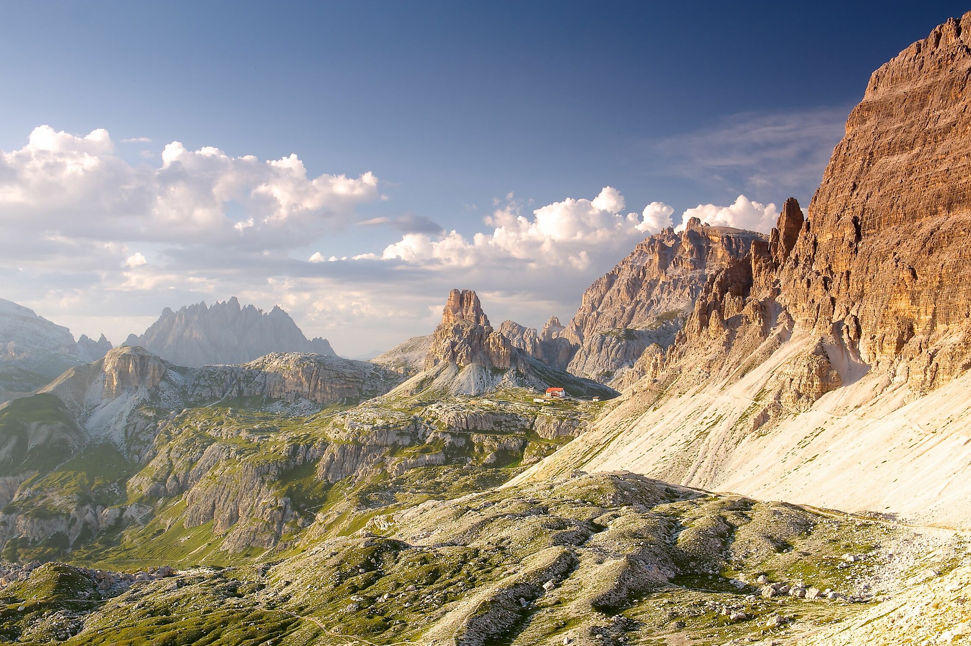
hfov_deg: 48.5
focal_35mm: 40
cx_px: 465
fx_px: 1078
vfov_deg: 33.4
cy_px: 337
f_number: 22
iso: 200
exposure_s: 1/4
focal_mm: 38
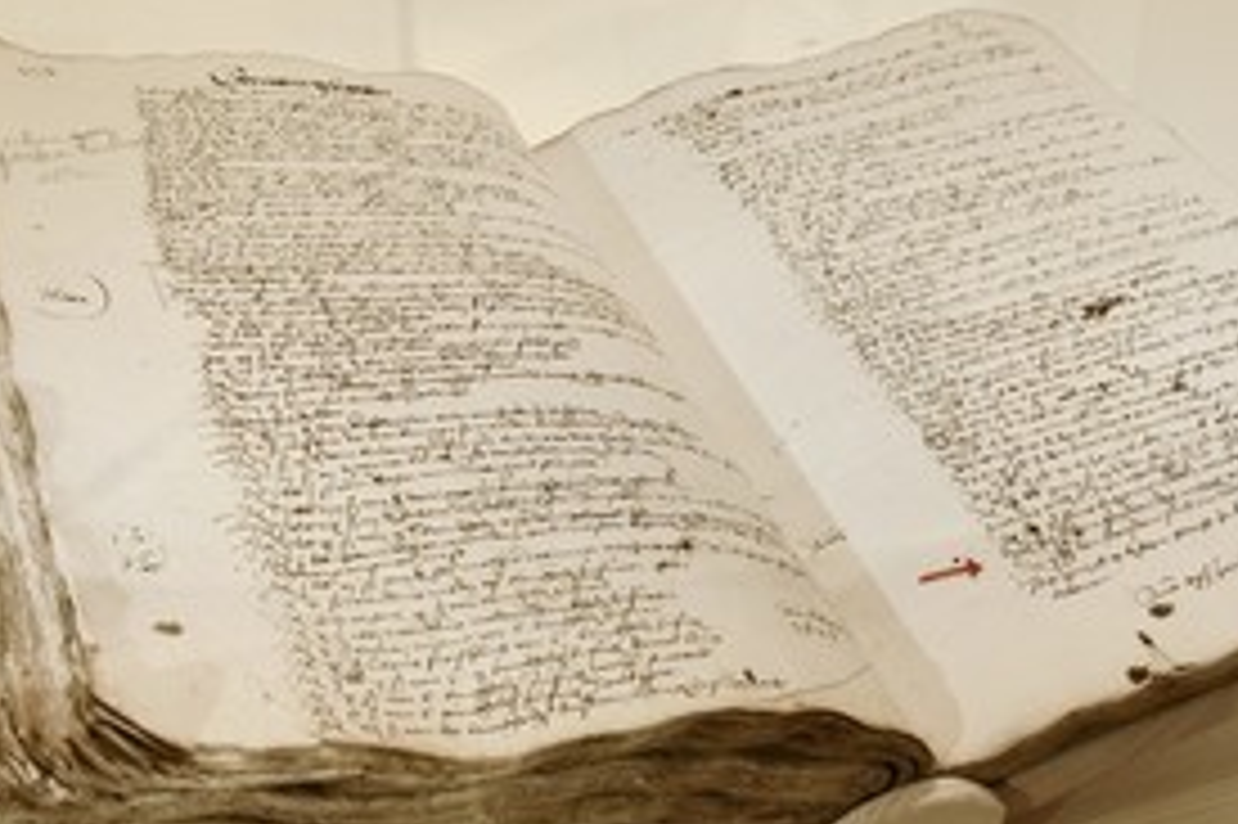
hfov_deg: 36.2
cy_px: 428
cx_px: 711
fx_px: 1890
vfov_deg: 24.6
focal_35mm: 55
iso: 1600
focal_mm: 36
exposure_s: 1/60
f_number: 13
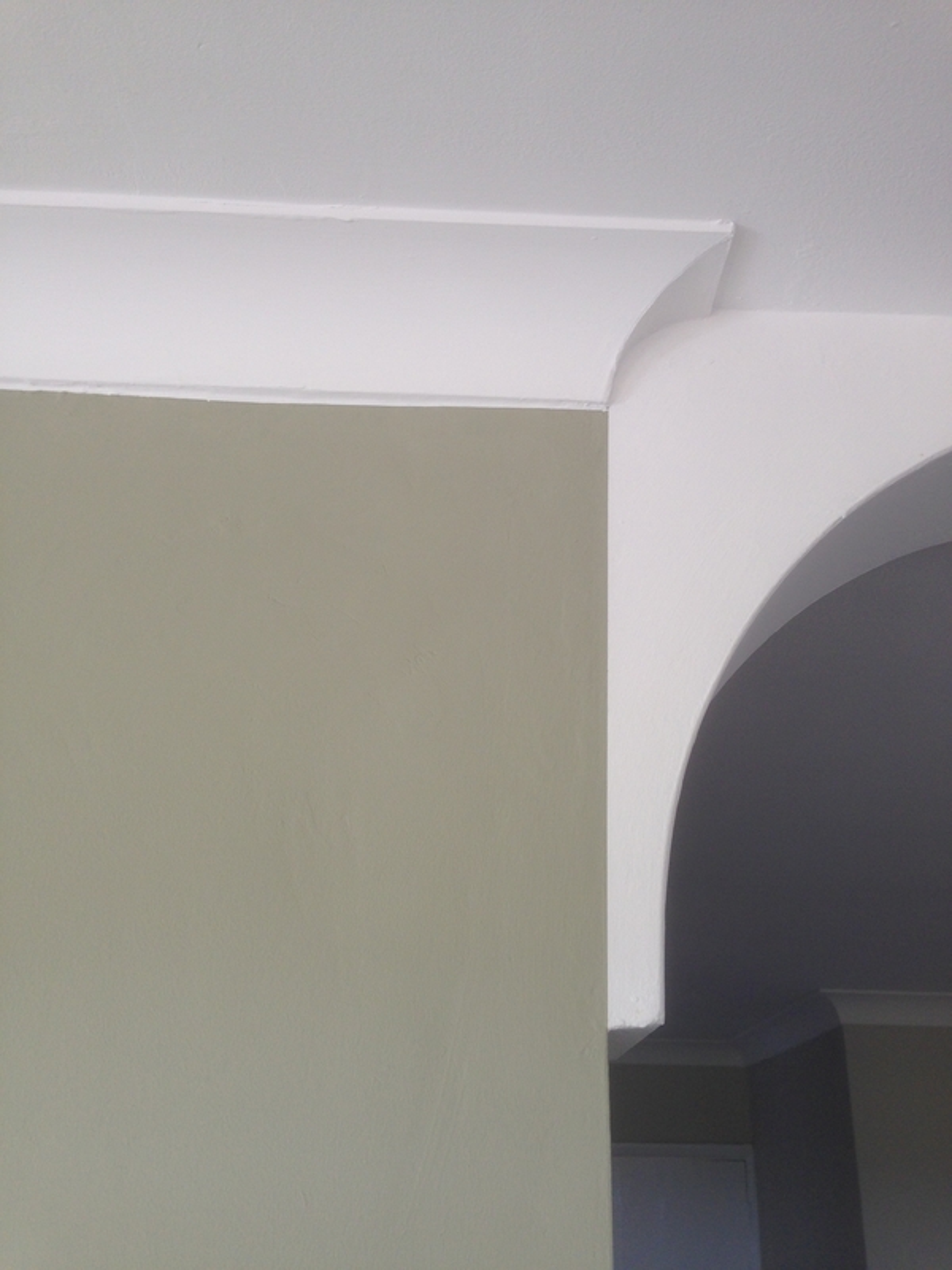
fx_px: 1210
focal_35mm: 33
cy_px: 635
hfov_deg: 42.9
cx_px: 476
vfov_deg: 55.4
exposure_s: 1/60
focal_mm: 4.12
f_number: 2.4
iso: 50
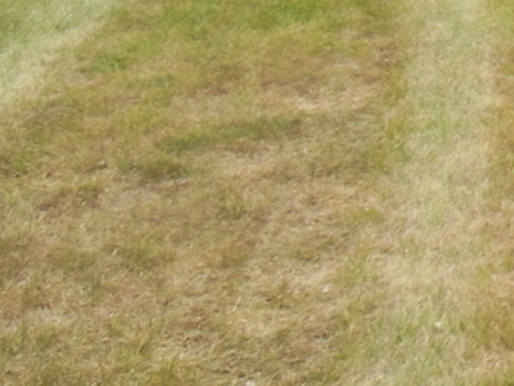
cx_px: 1097
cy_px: -291
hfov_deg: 14.5
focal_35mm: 107
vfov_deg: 12.7
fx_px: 1589
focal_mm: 4.5
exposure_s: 1/500
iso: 125
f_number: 3.2
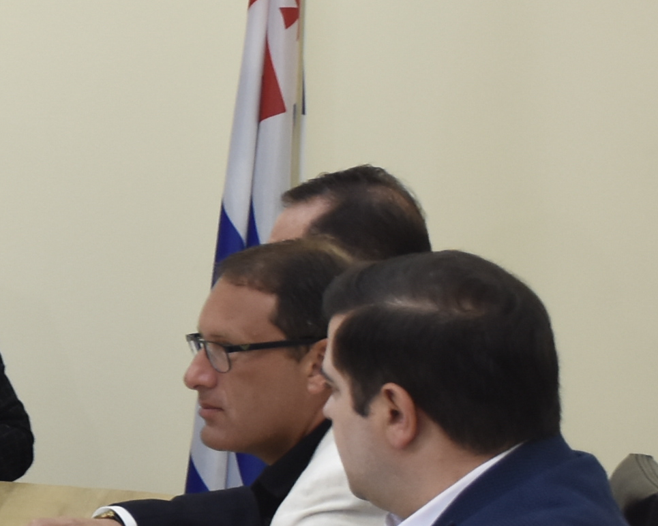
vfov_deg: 8.7
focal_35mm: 177
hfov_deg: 10.0
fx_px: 3451
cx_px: -710
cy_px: 283
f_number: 4
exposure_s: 1/100
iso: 640
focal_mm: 27
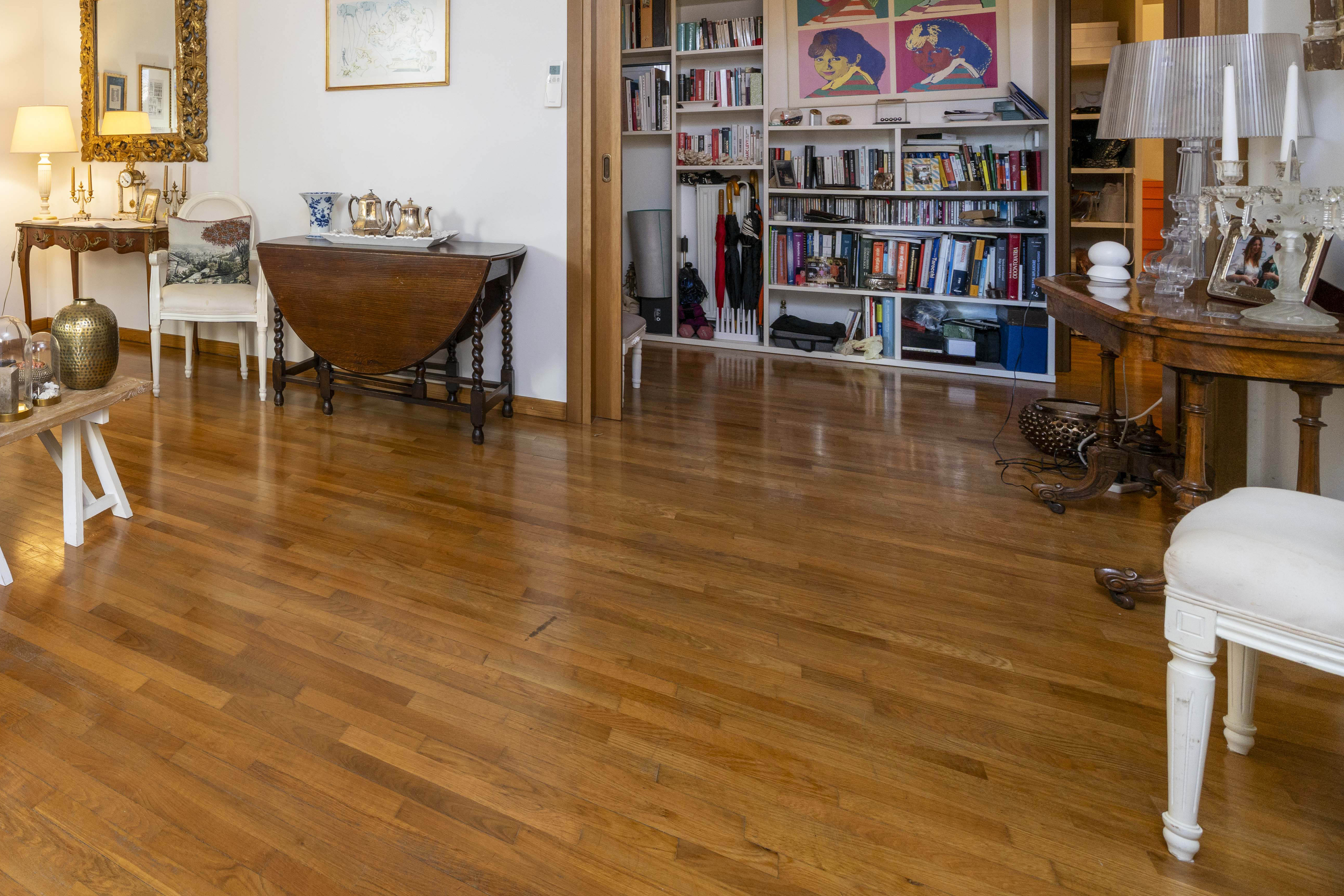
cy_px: 162
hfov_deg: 66.2
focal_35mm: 22
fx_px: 821
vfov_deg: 52.9
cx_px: 158
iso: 320
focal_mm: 12
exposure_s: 1/4
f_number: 8
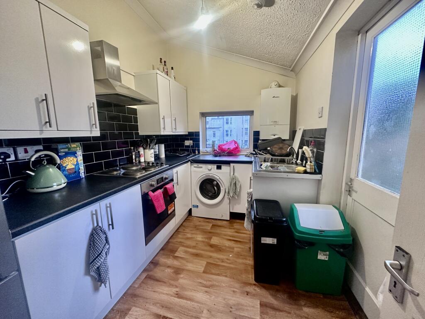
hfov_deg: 102.1
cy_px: 160
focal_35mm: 14
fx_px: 172
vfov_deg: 85.7
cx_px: 212
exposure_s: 1/50
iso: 400
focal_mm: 2.22
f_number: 2.2
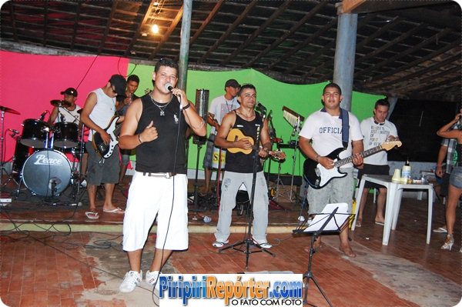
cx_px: 231
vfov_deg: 34.2
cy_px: 154
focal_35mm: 39
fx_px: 500
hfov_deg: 49.6
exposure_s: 1/60
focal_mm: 26
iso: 1600
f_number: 5
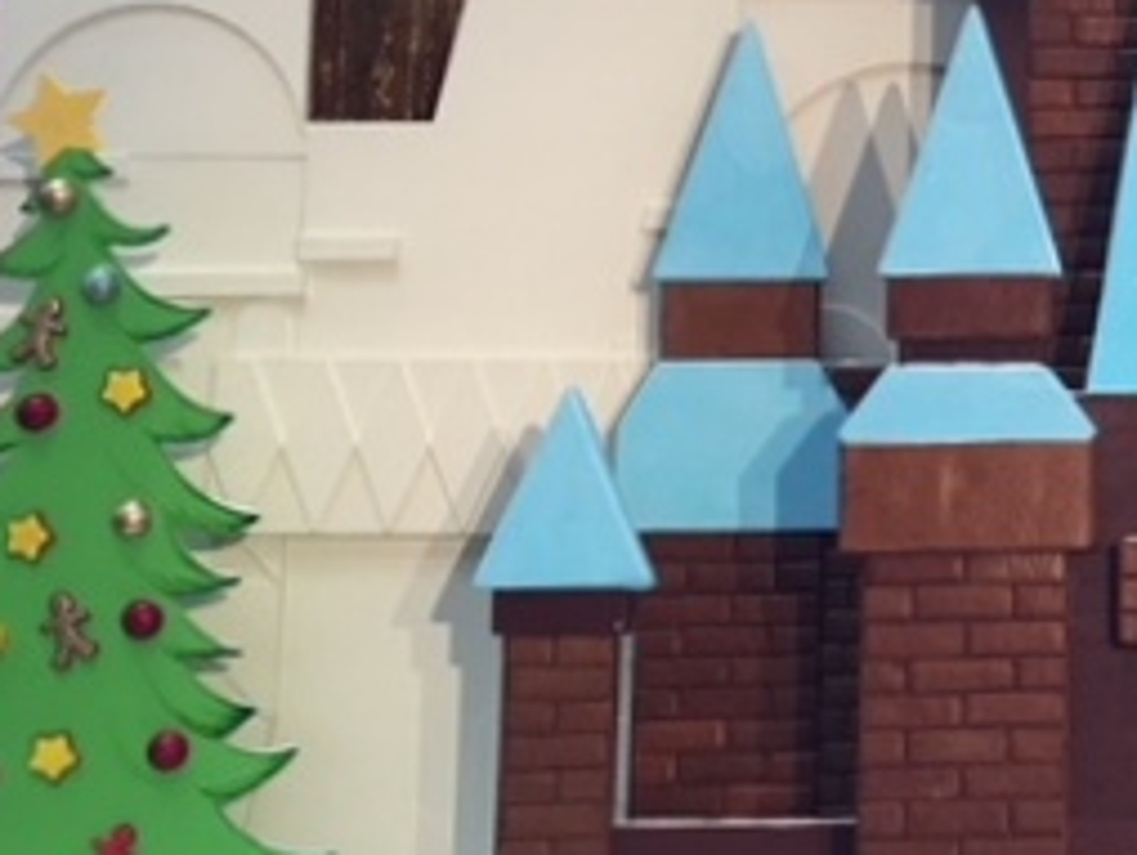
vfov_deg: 20.1
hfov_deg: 24.7
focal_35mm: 73
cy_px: 224
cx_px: 1276
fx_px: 2400
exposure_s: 1/30
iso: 32
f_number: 2.2
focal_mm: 4.15
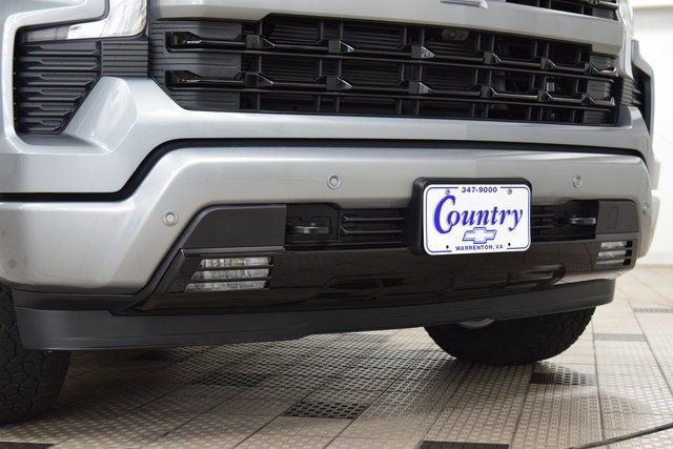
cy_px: 224
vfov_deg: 25.1
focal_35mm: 54
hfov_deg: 36.9
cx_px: 336
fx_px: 1010
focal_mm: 36
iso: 1600
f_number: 4.5
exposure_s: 1/60
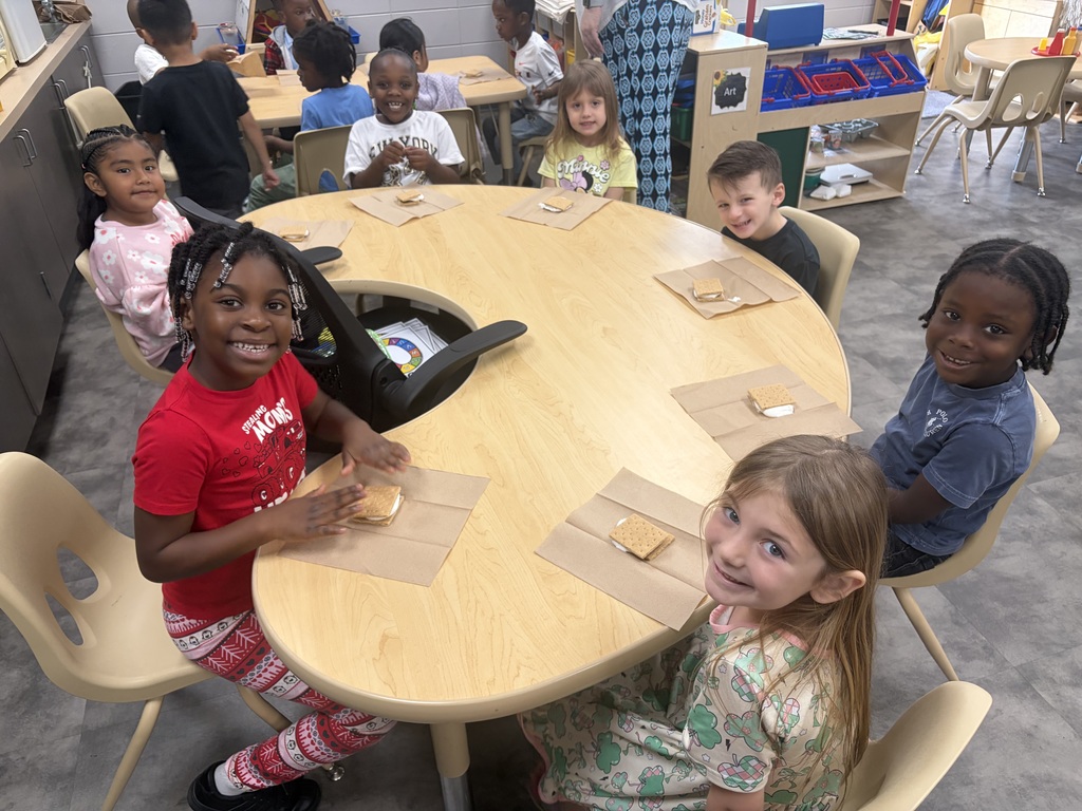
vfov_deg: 53.1
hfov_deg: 67.3
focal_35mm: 26
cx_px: 541
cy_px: 406
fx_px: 813
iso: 160
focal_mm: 5.96
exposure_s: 1/60
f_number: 1.6
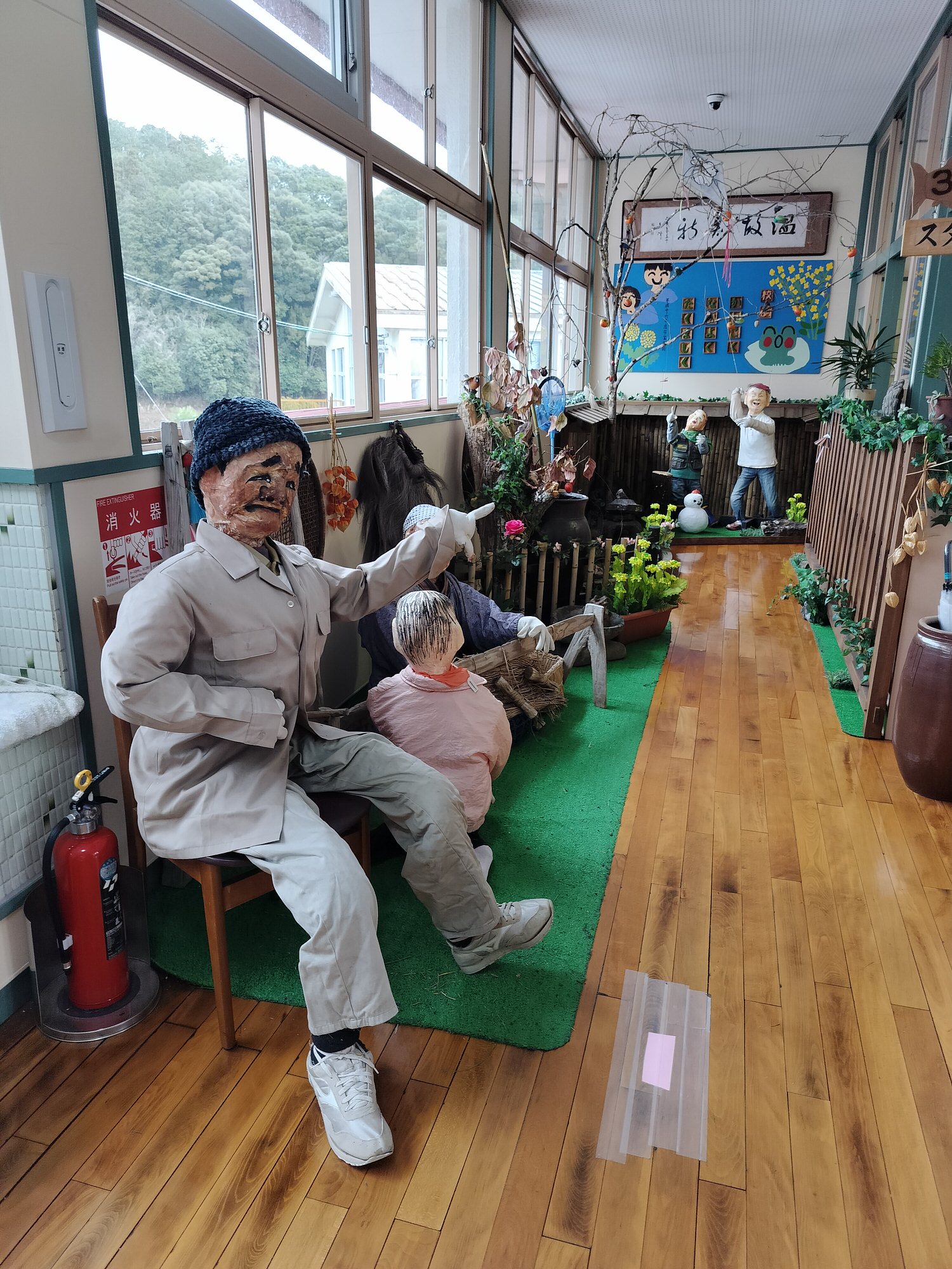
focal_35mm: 24
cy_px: 634
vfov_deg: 71.6
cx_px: 476
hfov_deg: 56.8
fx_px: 880
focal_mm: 5.24
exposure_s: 1/33
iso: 250
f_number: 1.7
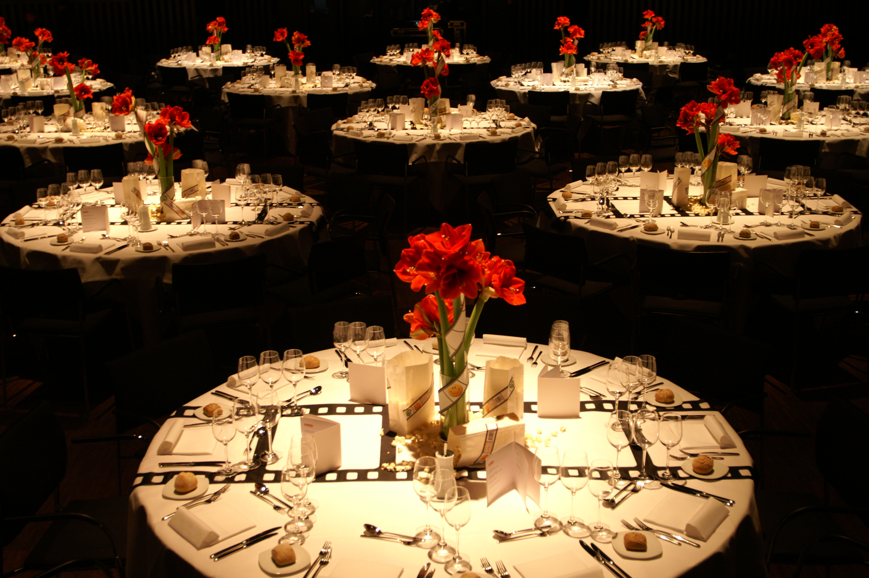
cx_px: 434
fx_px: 941
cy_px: 289
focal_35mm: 39
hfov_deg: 49.6
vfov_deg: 34.1
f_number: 3.5
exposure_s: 1/10
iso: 400
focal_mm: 26
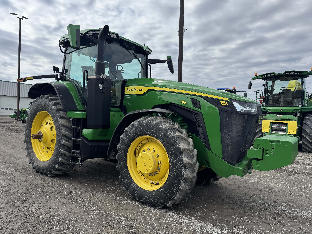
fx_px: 216
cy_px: 117
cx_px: 156
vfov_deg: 56.8
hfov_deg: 71.6
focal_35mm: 24
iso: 80
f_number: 1.78
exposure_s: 1/5348
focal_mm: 6.76
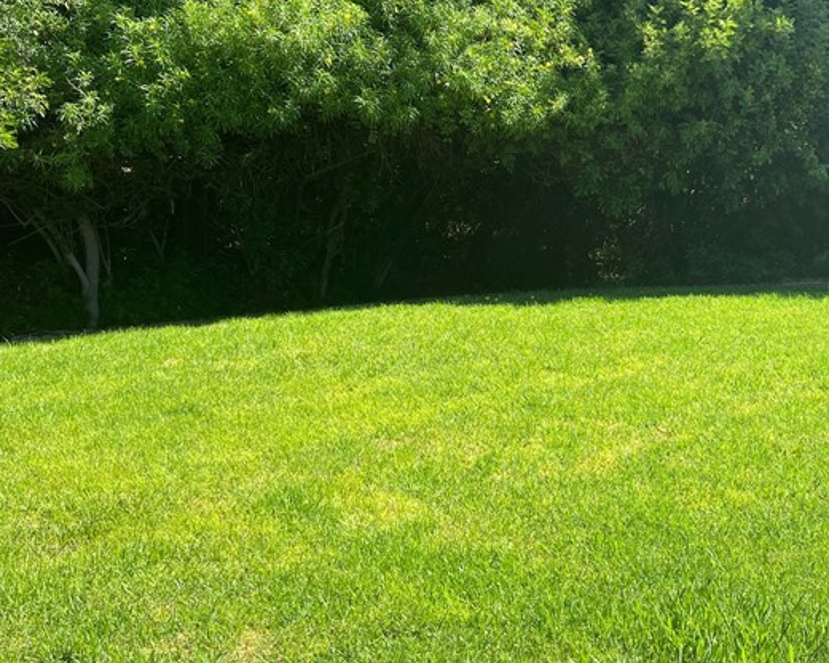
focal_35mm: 50
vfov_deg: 30.1
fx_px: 1227
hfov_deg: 36.8
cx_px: 582
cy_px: 247
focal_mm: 4.25
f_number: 1.8
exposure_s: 1/973
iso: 32
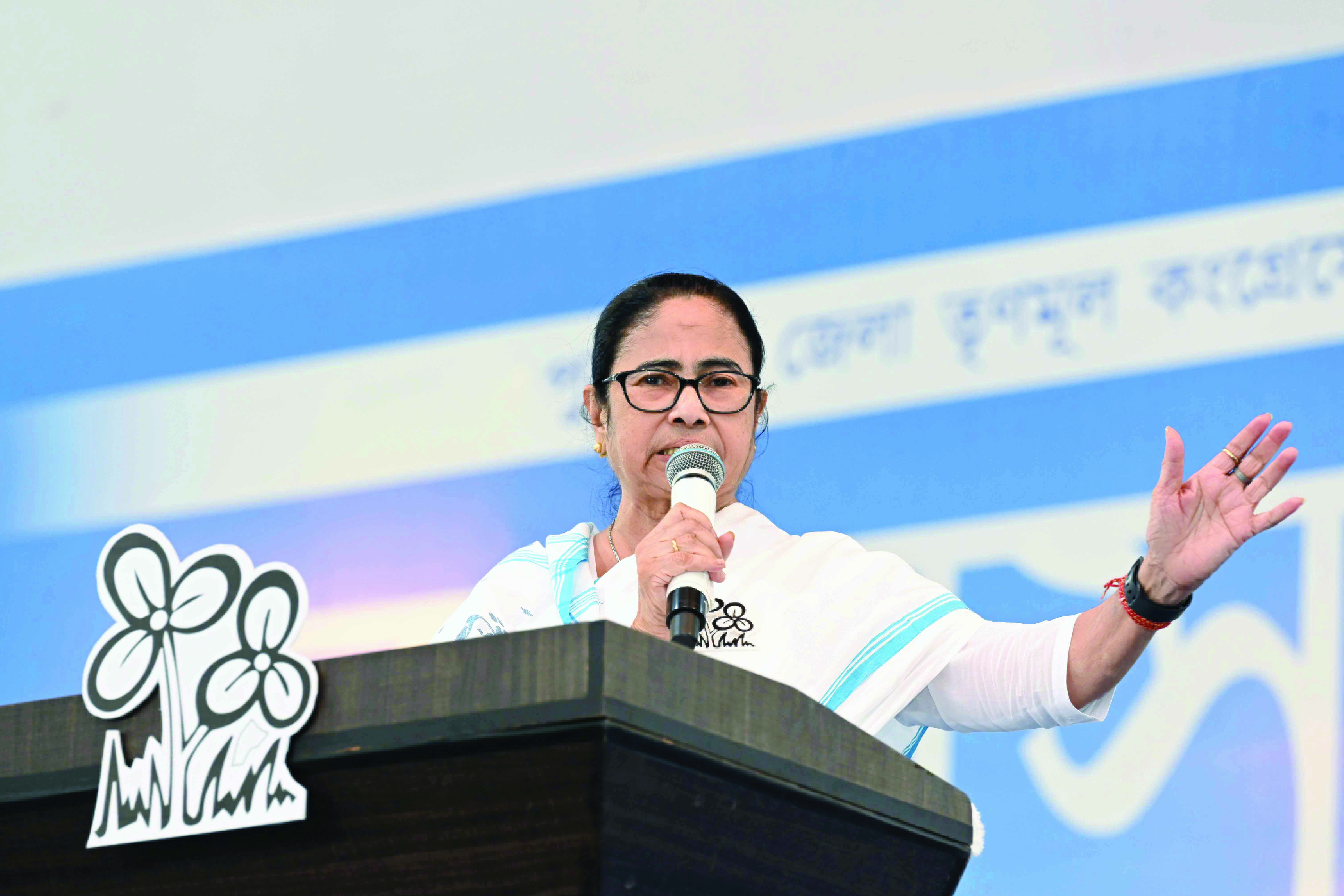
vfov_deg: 6.8
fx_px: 7503
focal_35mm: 201
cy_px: 449
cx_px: 675
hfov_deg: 10.2
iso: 2000
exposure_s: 1/200
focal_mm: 200
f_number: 5.6
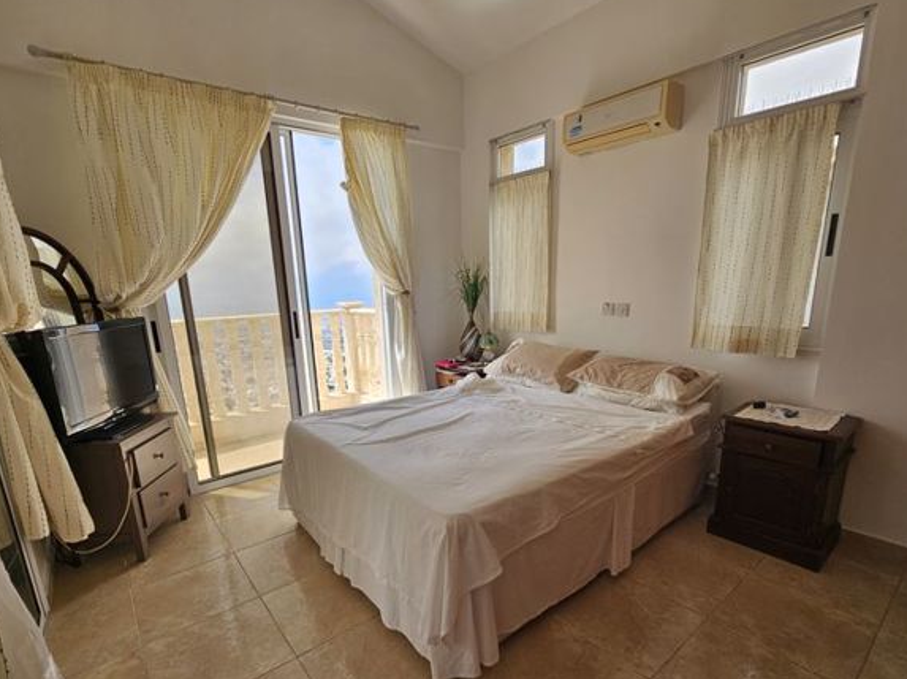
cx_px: 447
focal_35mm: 16
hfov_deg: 94.5
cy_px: 396
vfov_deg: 77.4
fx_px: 419
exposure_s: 1/622
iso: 50
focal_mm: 2.2
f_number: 2.2
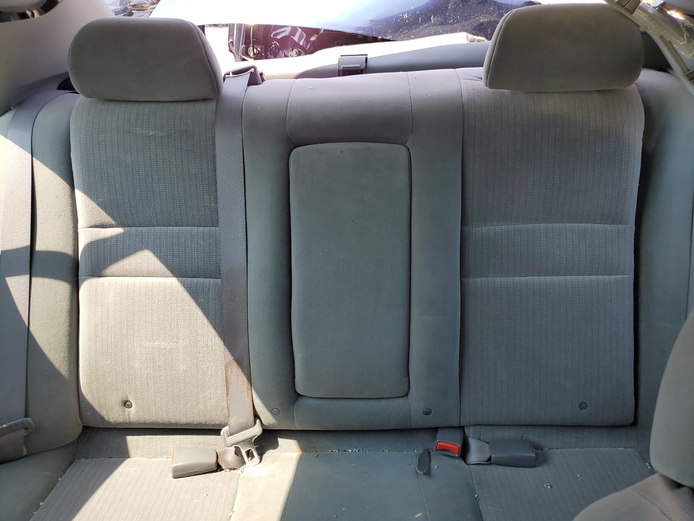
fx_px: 521
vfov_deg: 53.1
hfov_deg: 67.3
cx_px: 347
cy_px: 260
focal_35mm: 26
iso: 50
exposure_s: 1/385
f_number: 1.5
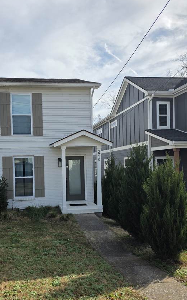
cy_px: 168
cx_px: 61
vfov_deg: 66.3
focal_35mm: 28
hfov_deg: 43.8
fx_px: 228
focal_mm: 6.3
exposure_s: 1/5958
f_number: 1.7
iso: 80
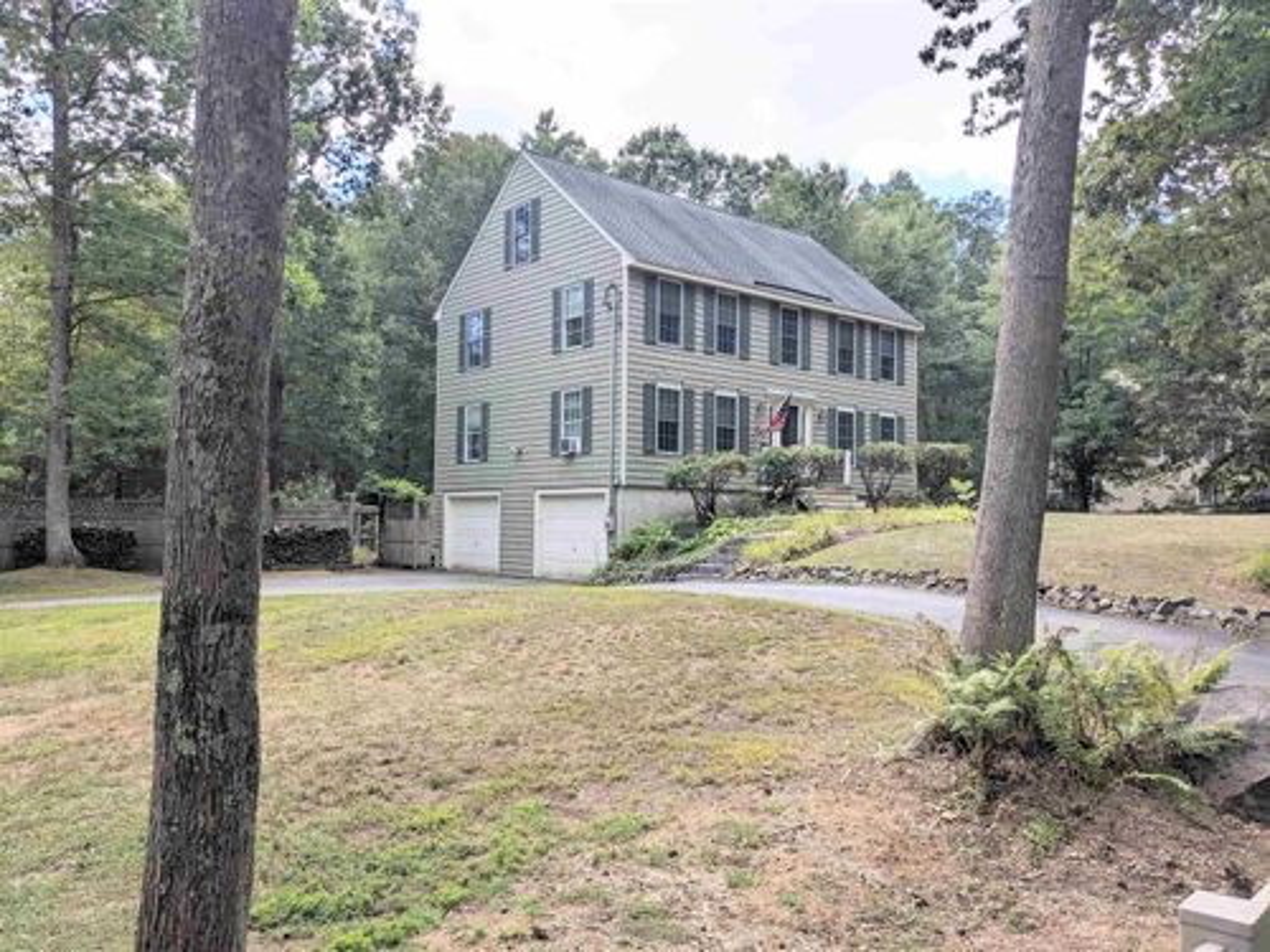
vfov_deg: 51.4
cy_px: 476
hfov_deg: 65.3
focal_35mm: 27
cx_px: 635
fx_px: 991
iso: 39
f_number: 1.73
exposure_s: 1/1174
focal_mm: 4.38
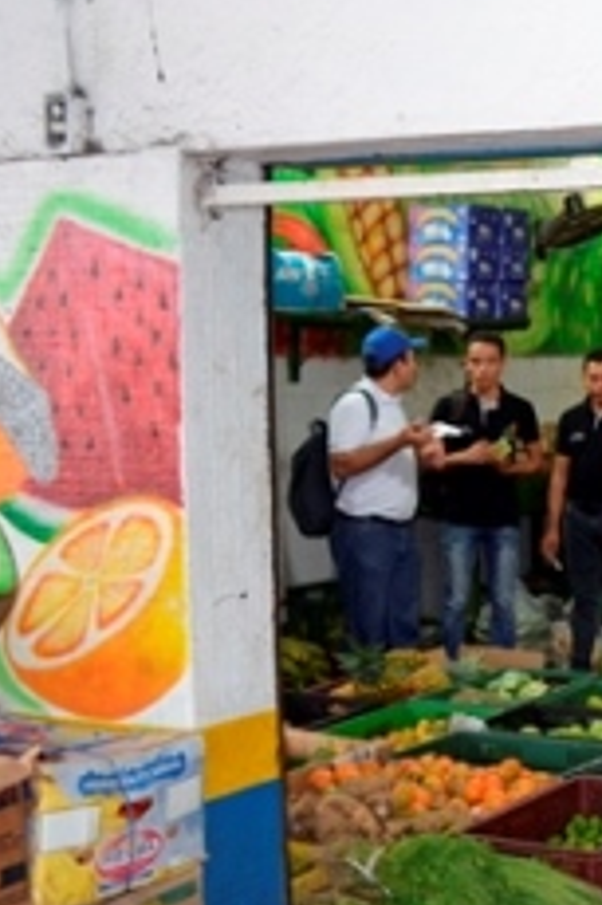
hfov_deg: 18.9
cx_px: 931
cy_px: 468
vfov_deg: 32.4
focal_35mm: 62
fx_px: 1557
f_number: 3.5
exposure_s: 1/60
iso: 1250
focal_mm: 18
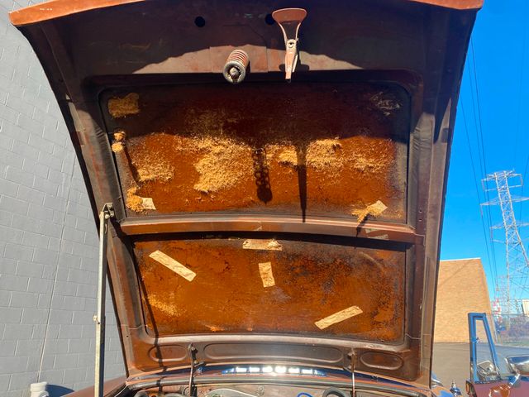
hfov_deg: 67.3
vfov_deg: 53.1
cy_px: 198
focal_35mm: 26
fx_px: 397
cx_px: 264
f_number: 1.8
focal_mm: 4.25
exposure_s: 1/458
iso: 32
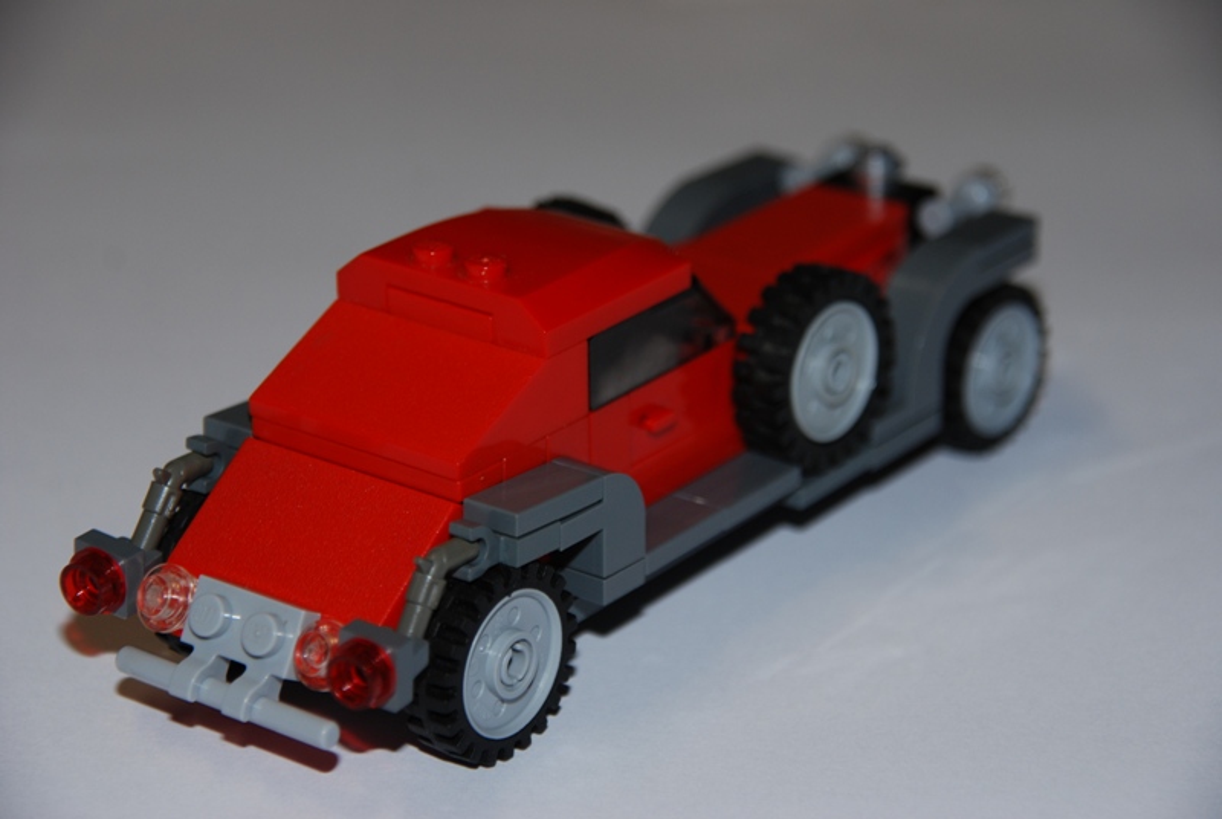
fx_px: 3977
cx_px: 611
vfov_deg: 11.8
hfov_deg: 17.5
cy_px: 410
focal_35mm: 117
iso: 200
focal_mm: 78
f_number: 5.6
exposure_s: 1/60
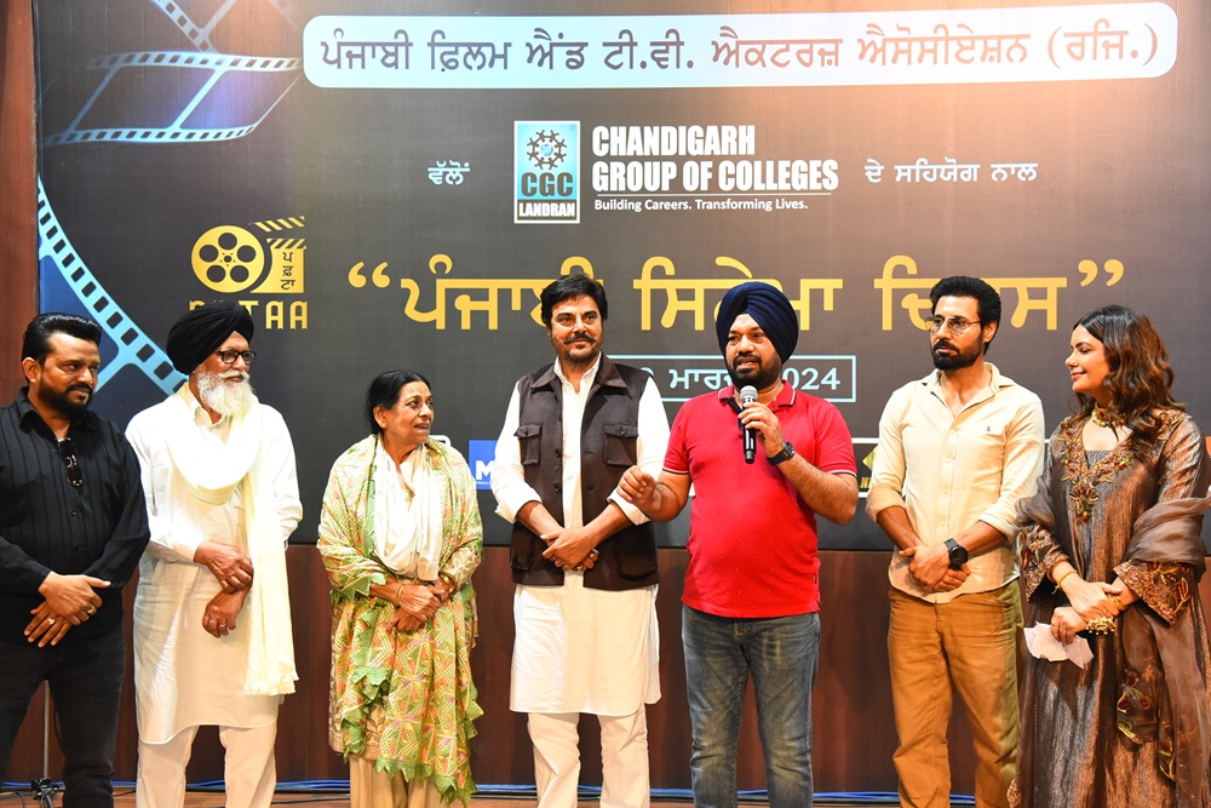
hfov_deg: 41.1
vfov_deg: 28.1
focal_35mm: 48
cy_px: 404
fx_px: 1615
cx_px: 606
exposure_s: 1/125
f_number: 5
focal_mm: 48
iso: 3200
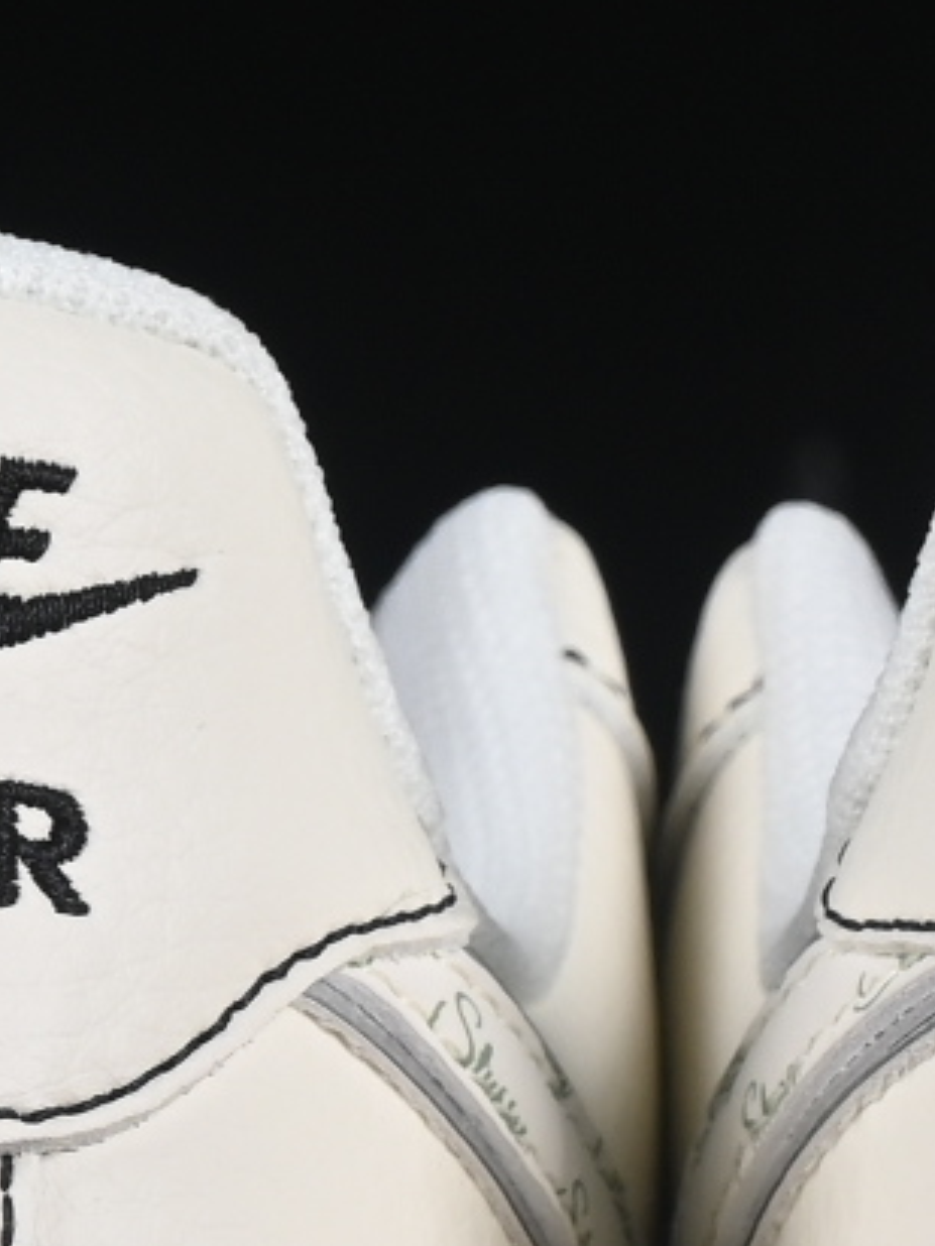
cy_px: 904
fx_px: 17539
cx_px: 645
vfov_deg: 4.1
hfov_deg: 3.1
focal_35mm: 487
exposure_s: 1/80
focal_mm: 50
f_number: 8
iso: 160
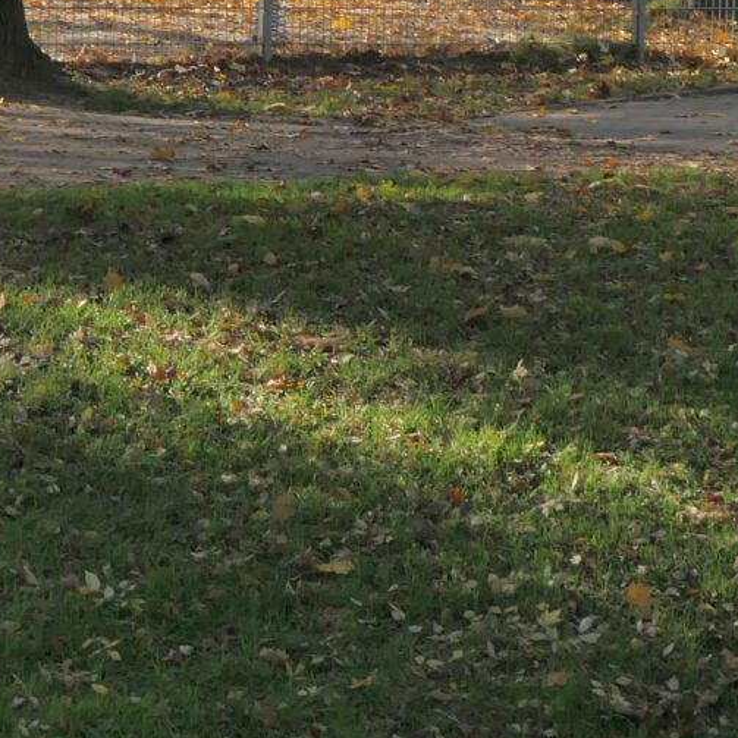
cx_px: 493
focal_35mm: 175
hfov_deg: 10.0
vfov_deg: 9.8
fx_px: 4221
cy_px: -163
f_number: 8
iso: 125
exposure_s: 1/100
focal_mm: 19.9
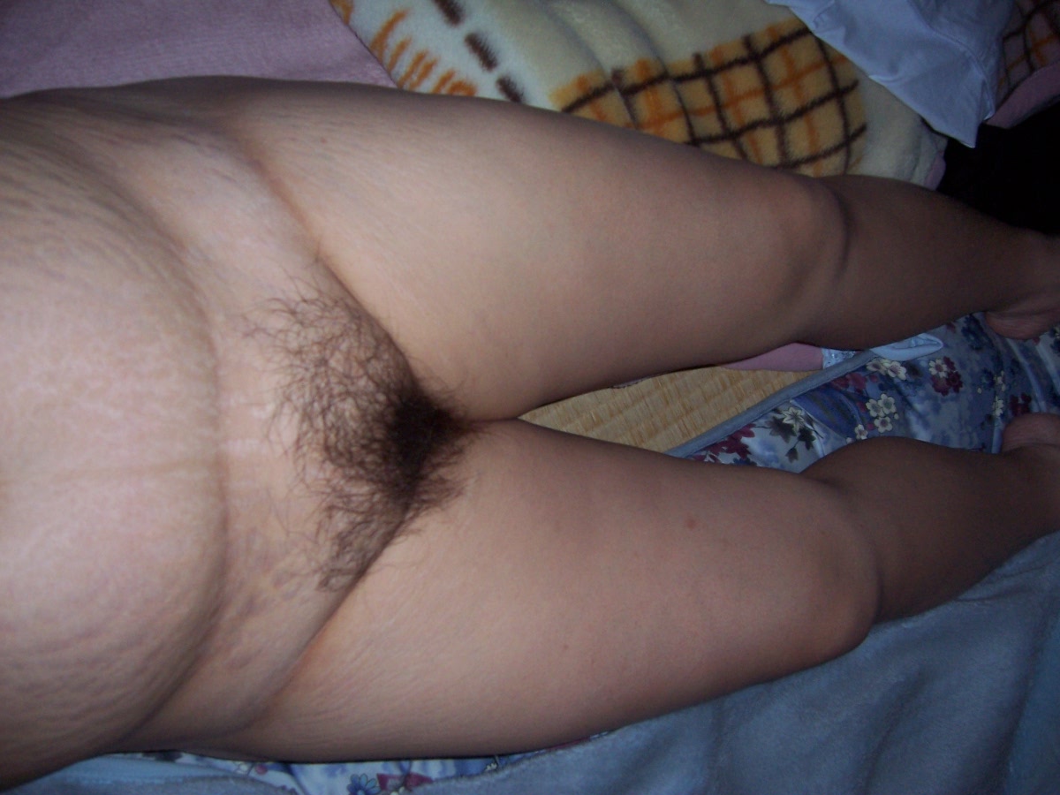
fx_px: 1102
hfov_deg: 51.4
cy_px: 398
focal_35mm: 36
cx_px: 530
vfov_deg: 39.7
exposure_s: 1/60
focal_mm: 6
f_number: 3
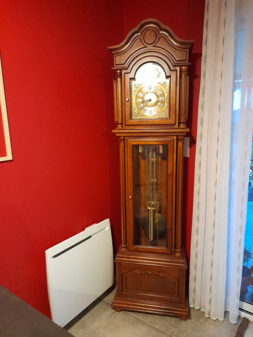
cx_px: 126
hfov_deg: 54.9
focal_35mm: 25
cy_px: 168
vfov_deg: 69.4
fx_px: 244
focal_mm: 4.6
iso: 640
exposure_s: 1/20
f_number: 2
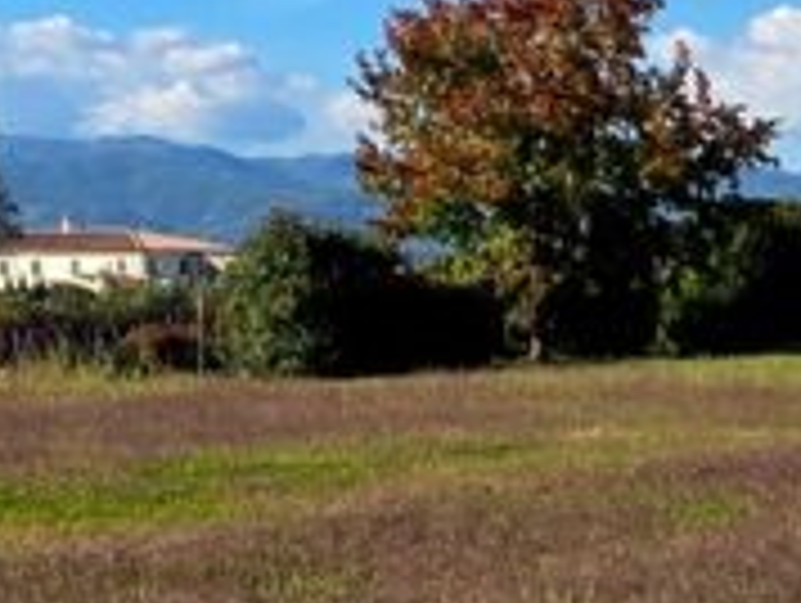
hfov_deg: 24.9
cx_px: 864
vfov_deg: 19.6
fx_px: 1691
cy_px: 608
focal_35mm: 73
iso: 40
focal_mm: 2.2
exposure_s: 1/1809
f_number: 1.9
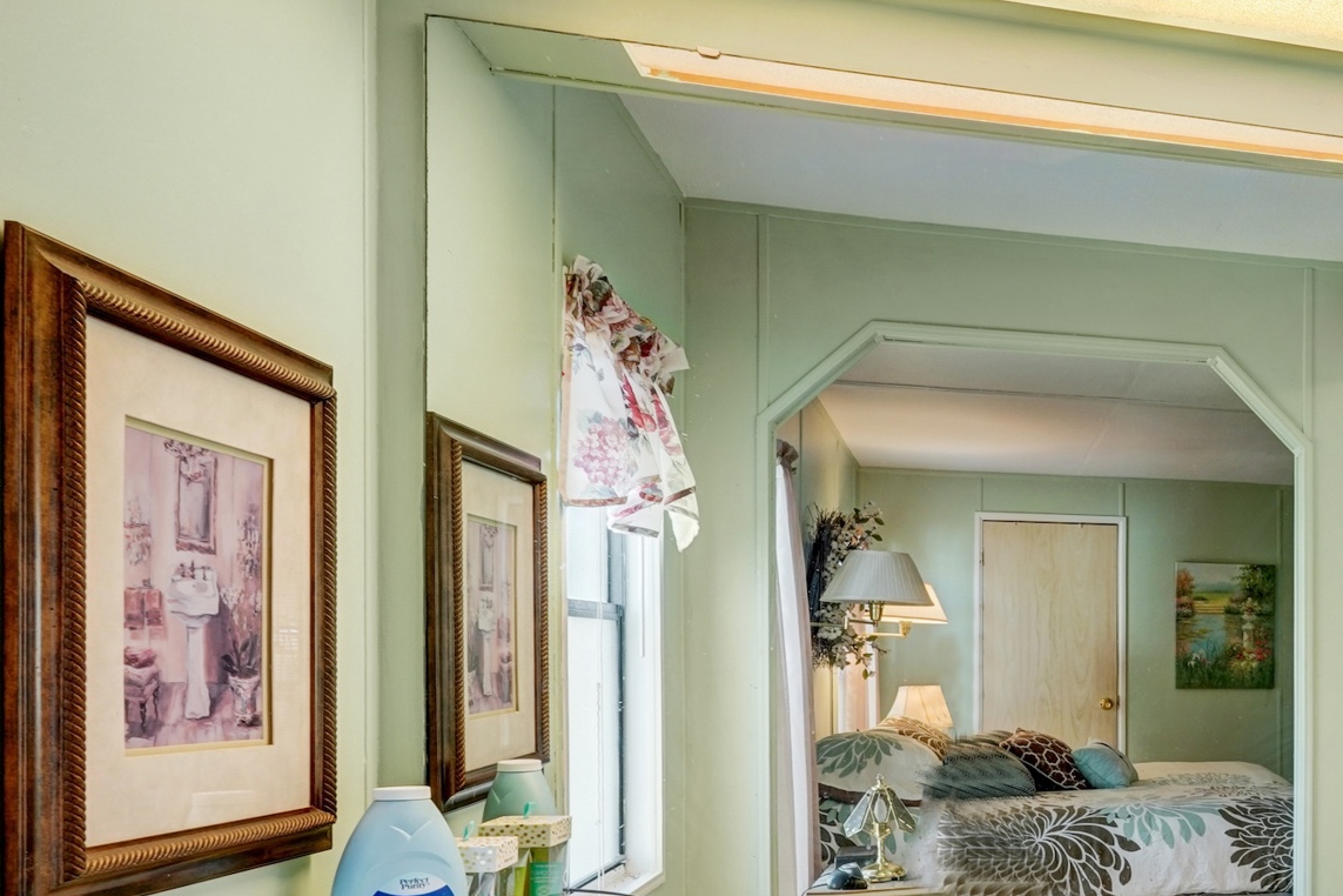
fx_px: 1306
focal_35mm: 35
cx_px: 1419
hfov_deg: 44.0
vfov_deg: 36.9
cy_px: 683
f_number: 8
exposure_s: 1/30
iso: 400
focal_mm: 16
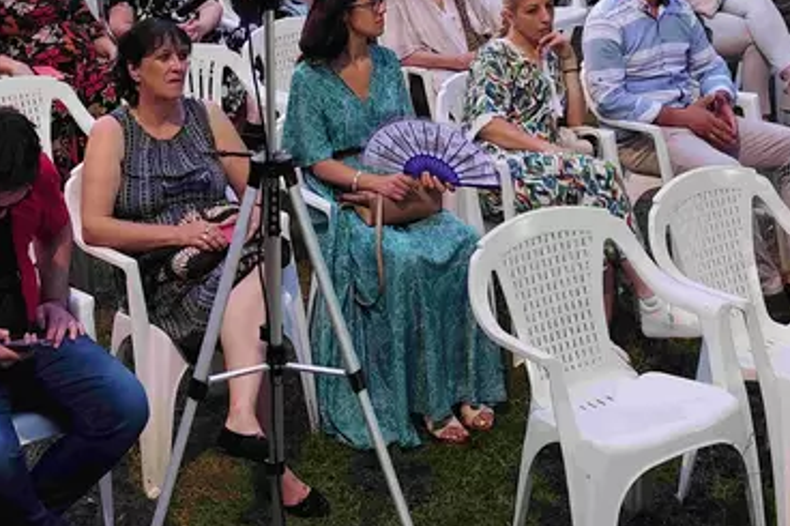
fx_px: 1711
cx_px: 361
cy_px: -200
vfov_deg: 16.3
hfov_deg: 26.0
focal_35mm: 78
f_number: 1.65
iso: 250
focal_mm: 6.14
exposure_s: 1/33.3
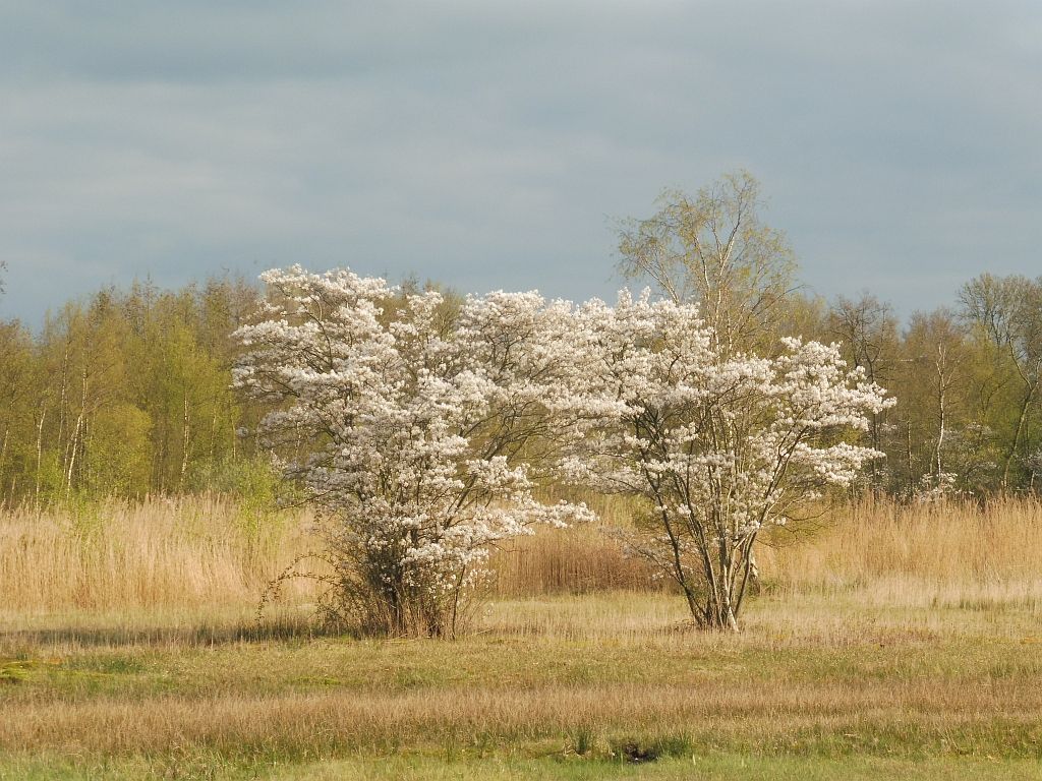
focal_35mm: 137
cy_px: 390
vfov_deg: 10.8
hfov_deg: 14.4
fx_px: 4124
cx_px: 521
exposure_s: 1/200
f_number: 7.1
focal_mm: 24.4
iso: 100
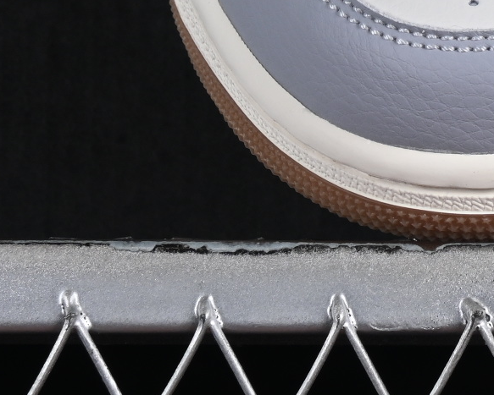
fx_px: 4915
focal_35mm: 336
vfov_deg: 4.6
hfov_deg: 5.7
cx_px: 750
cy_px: -235
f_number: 8
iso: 160
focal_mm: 50
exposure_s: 1/80
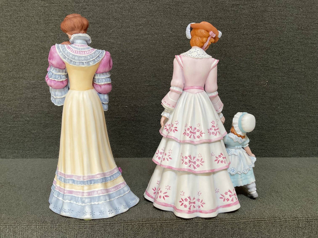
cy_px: 119
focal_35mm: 29
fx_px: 266
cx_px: 159
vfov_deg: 48.2
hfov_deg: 61.7
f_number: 1.8
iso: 50
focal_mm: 3
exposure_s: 1/60
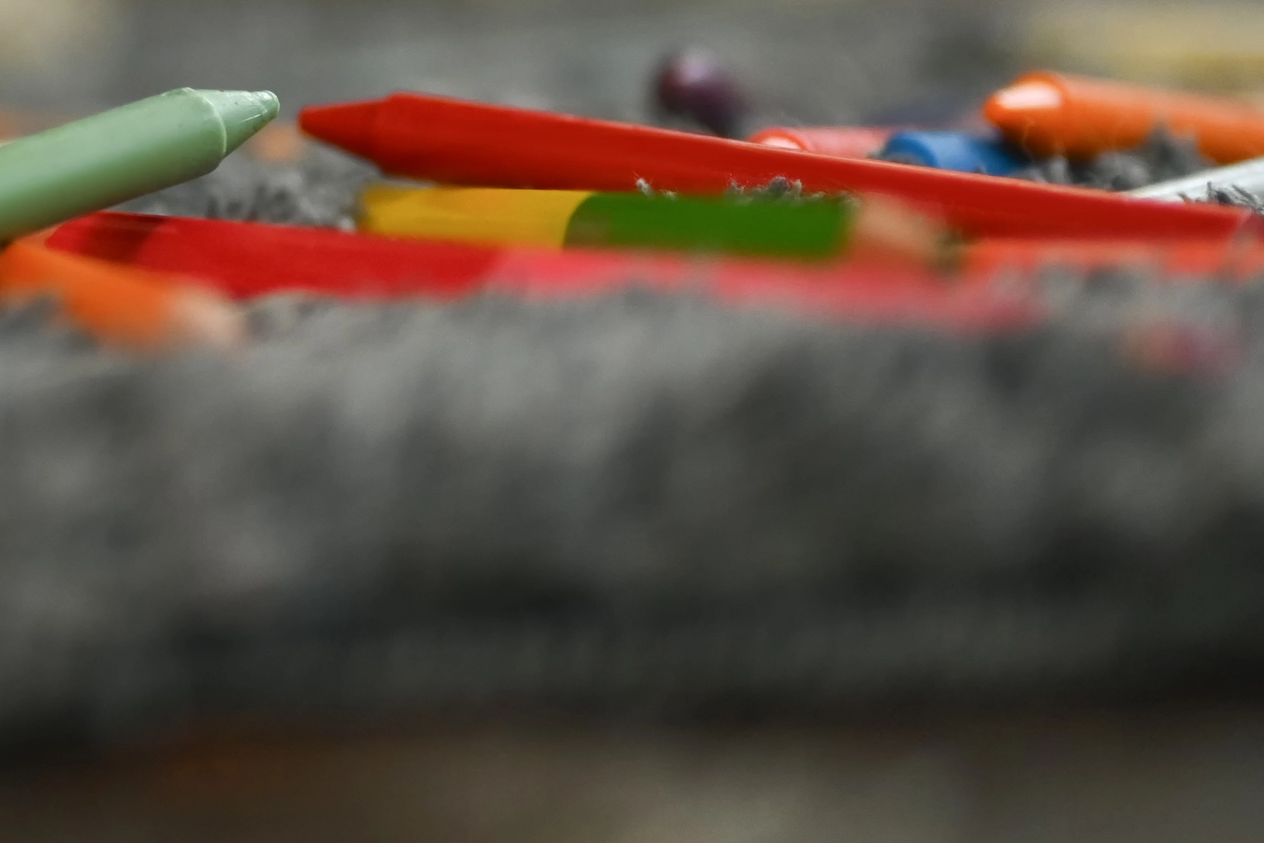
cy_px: -369
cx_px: -1112
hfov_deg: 10.1
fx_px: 6706
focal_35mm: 191
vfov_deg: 7.1
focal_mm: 50
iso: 400
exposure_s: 1/500
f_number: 1.8
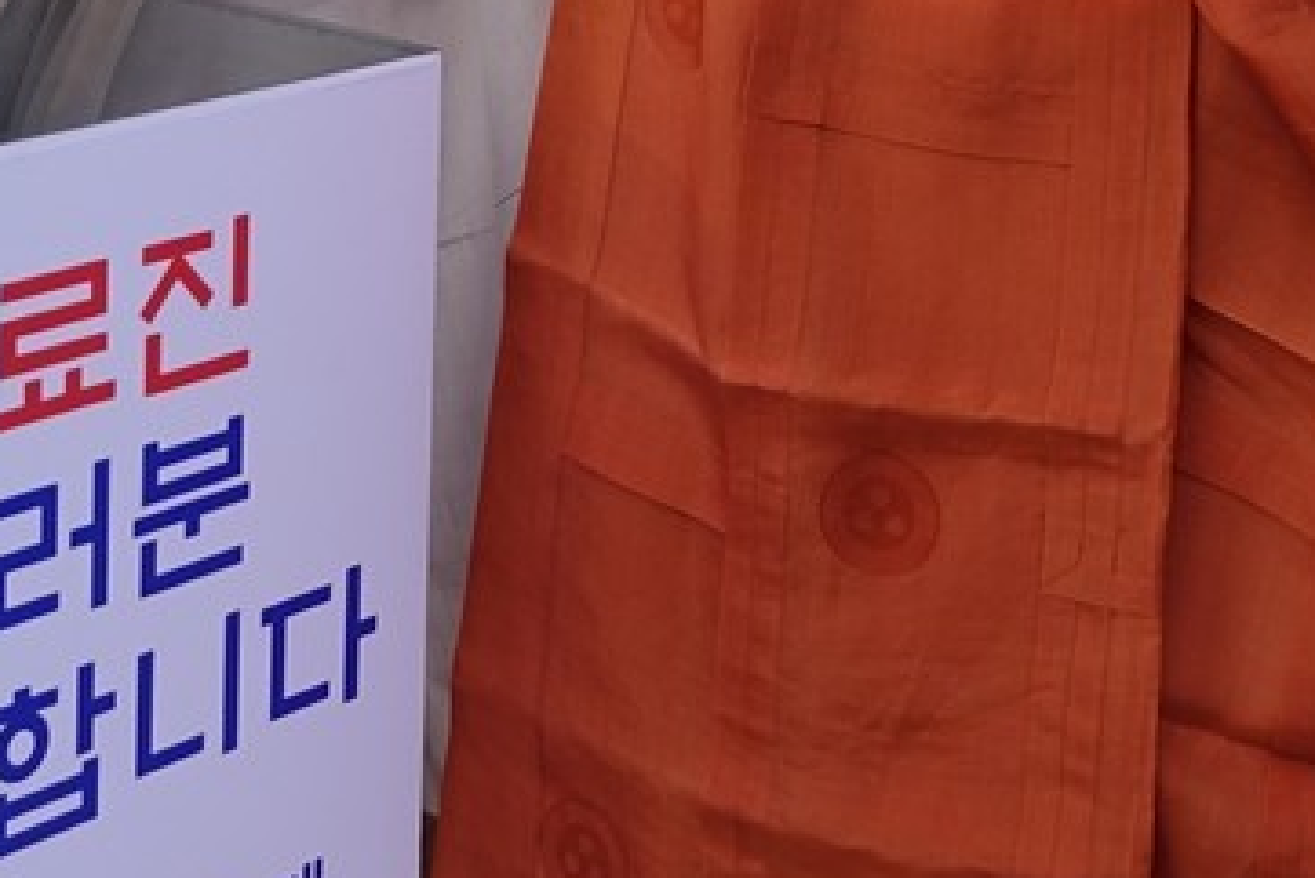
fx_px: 3106
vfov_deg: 15.2
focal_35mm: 85
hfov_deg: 23.7
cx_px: 958
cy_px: -333
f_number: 2.5
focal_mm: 8.84
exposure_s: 1/160
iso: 100
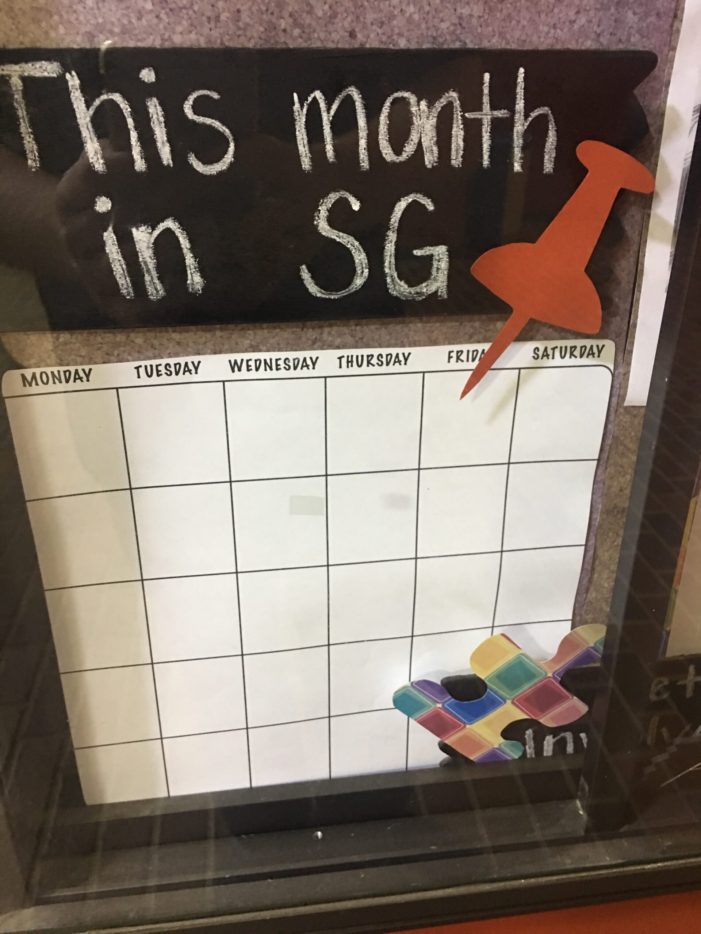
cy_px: 467
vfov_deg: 61.7
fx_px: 783
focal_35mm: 29
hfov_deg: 48.2
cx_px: 350
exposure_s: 1/4
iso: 50
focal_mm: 4.15
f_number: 2.2
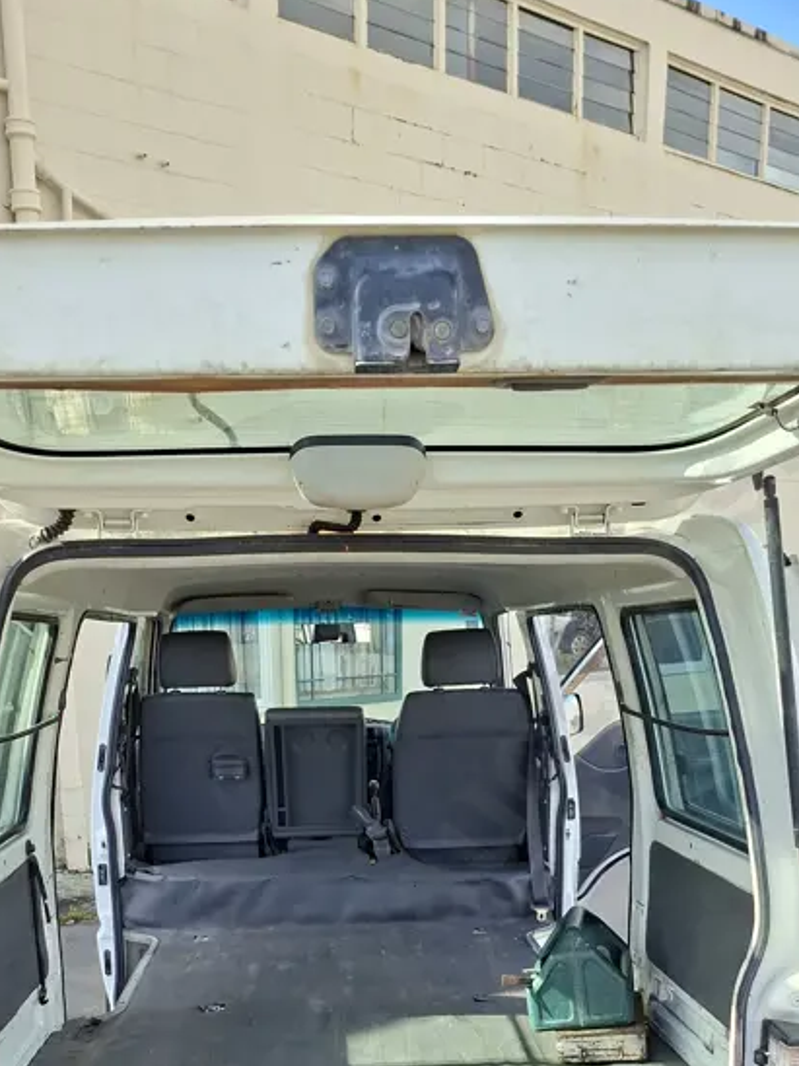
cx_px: 395
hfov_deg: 33.6
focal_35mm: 43
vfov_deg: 40.8
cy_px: 943
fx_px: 1323
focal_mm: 5.54
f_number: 1.8
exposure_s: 1/555
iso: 50
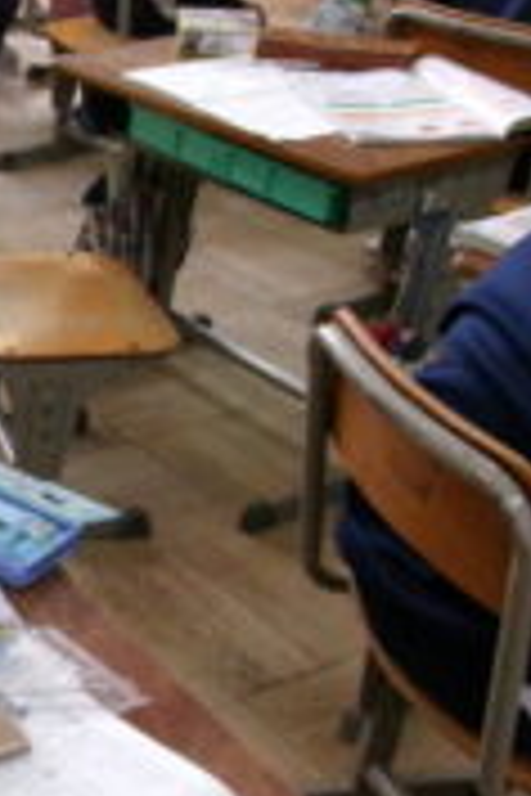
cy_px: 463
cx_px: -288
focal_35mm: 61
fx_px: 1350
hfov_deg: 19.2
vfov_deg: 32.8
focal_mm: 5.1
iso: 732
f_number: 3.9
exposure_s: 1/125
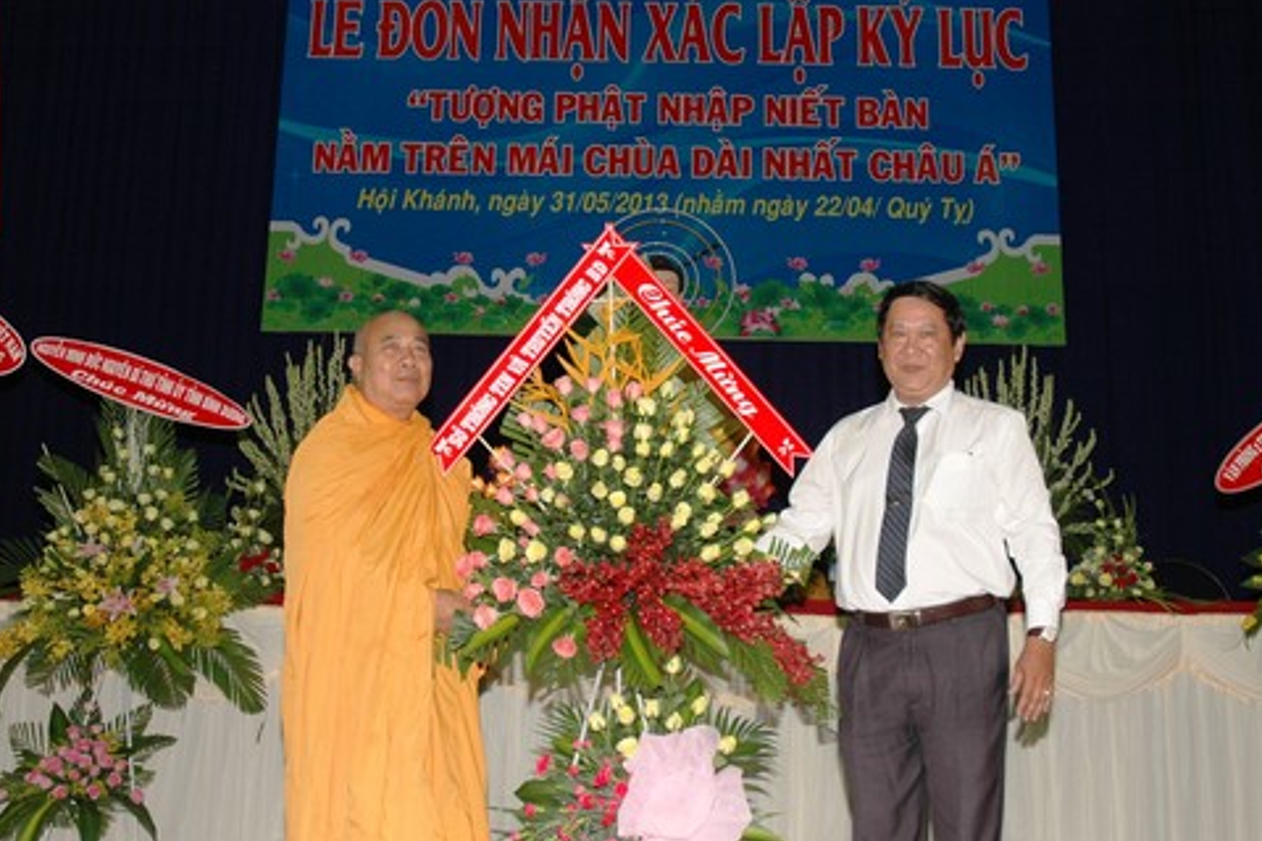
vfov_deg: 30.5
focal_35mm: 44
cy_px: 476
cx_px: 605
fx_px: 1542
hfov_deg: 44.5
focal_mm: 22
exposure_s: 1/60
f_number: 4
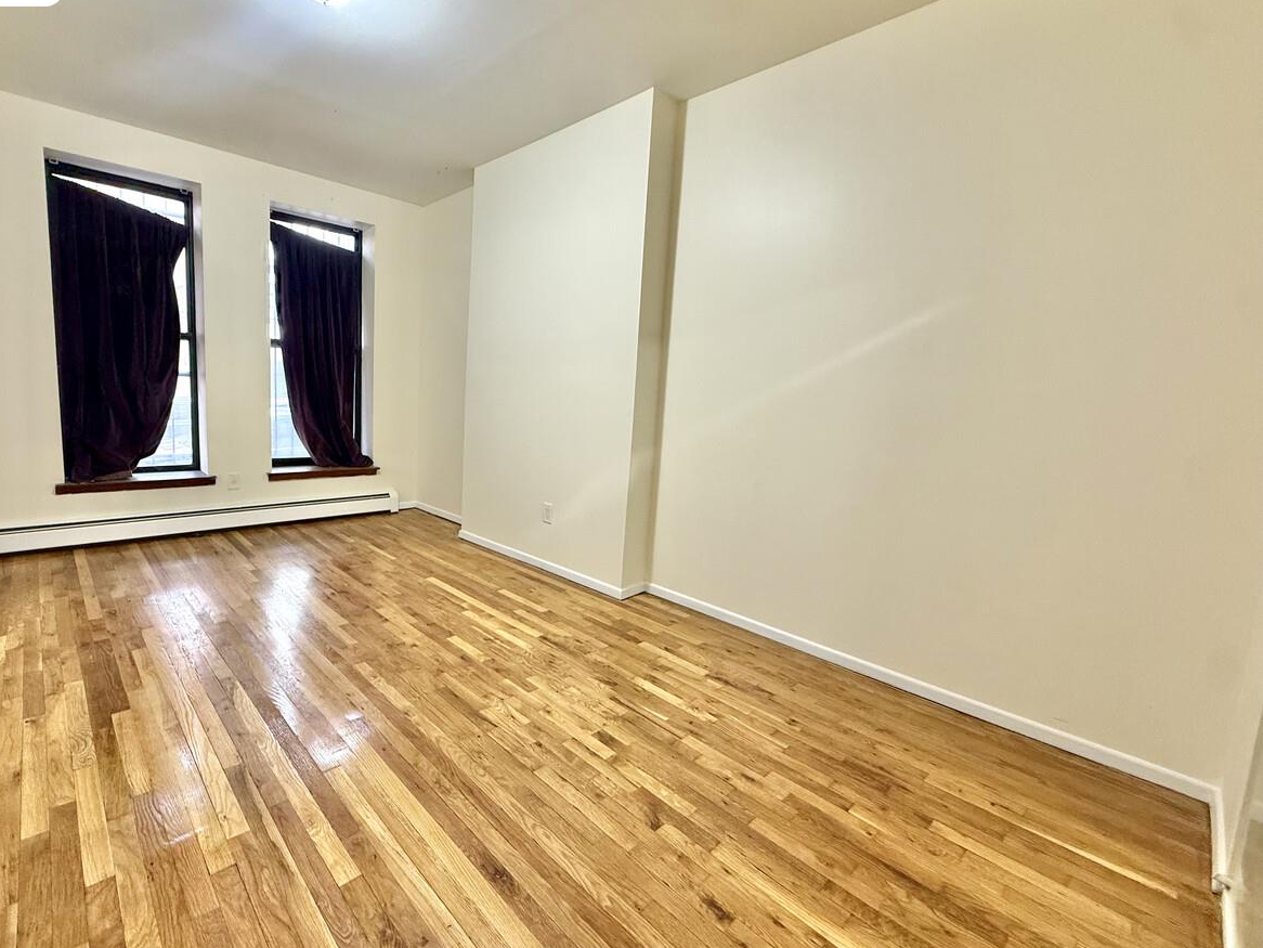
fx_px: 584
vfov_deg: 78.1
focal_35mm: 16
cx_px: 542
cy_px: 462
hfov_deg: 93.9
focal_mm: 2.22
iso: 250
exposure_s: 1/60
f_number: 2.2
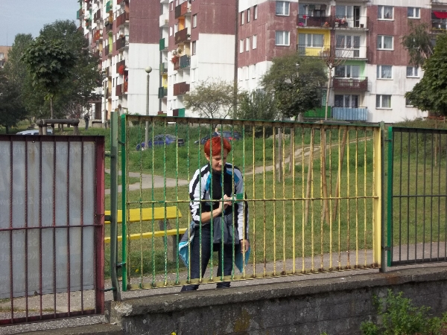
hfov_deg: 20.4
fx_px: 1240
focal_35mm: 96
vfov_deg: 15.4
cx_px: 224
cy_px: 168
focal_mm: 17.1
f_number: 5.2
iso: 64
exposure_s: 1/320
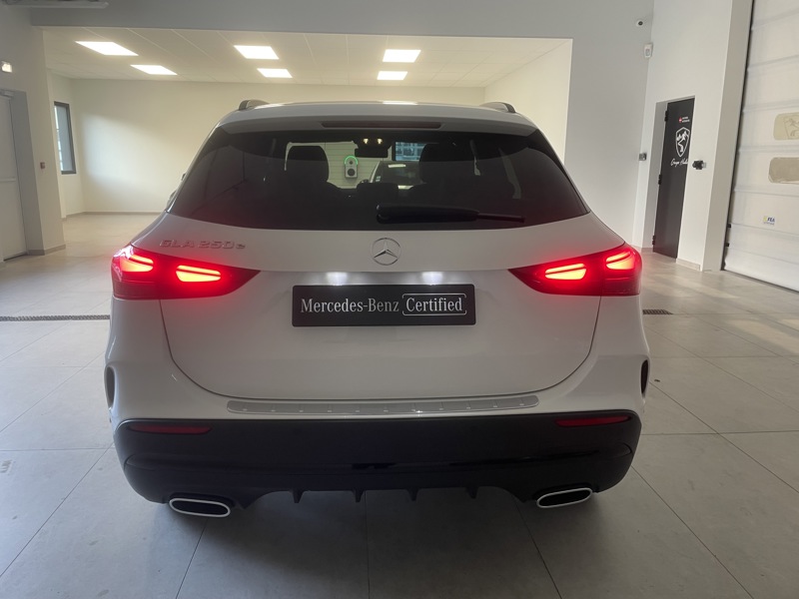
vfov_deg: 53.1
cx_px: 400
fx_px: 600
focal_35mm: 26
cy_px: 300
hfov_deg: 67.3
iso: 80
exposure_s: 1/60
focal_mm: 4.2
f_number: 1.6
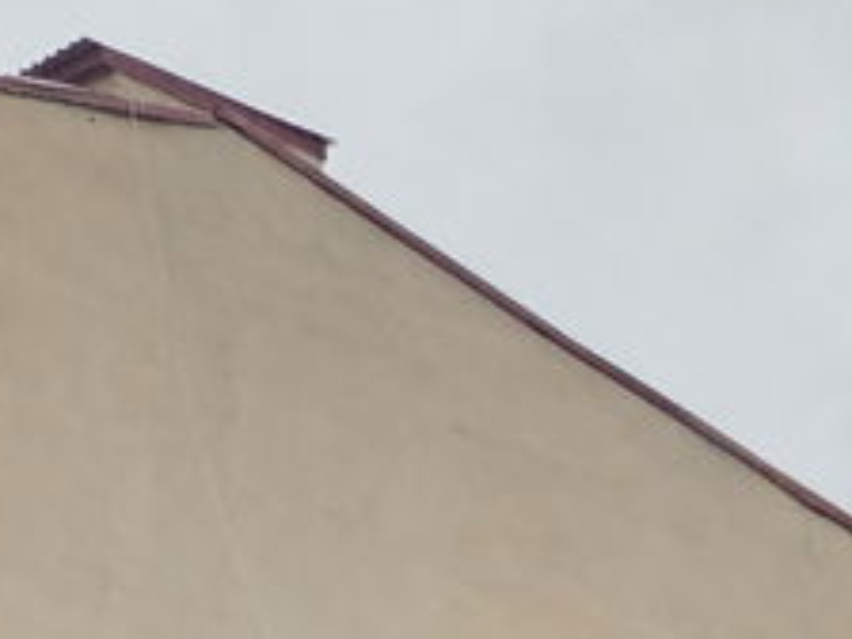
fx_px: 4037
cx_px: 1586
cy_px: 2107
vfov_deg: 7.6
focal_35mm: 164
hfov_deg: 11.1
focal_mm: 5.4
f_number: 1.8
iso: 125
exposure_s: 1/180
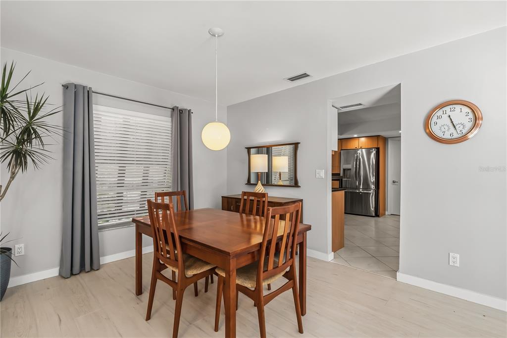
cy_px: 169
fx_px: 225
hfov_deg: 96.8
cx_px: 254
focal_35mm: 16
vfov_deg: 73.7
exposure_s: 1/200
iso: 400
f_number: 4
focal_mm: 16
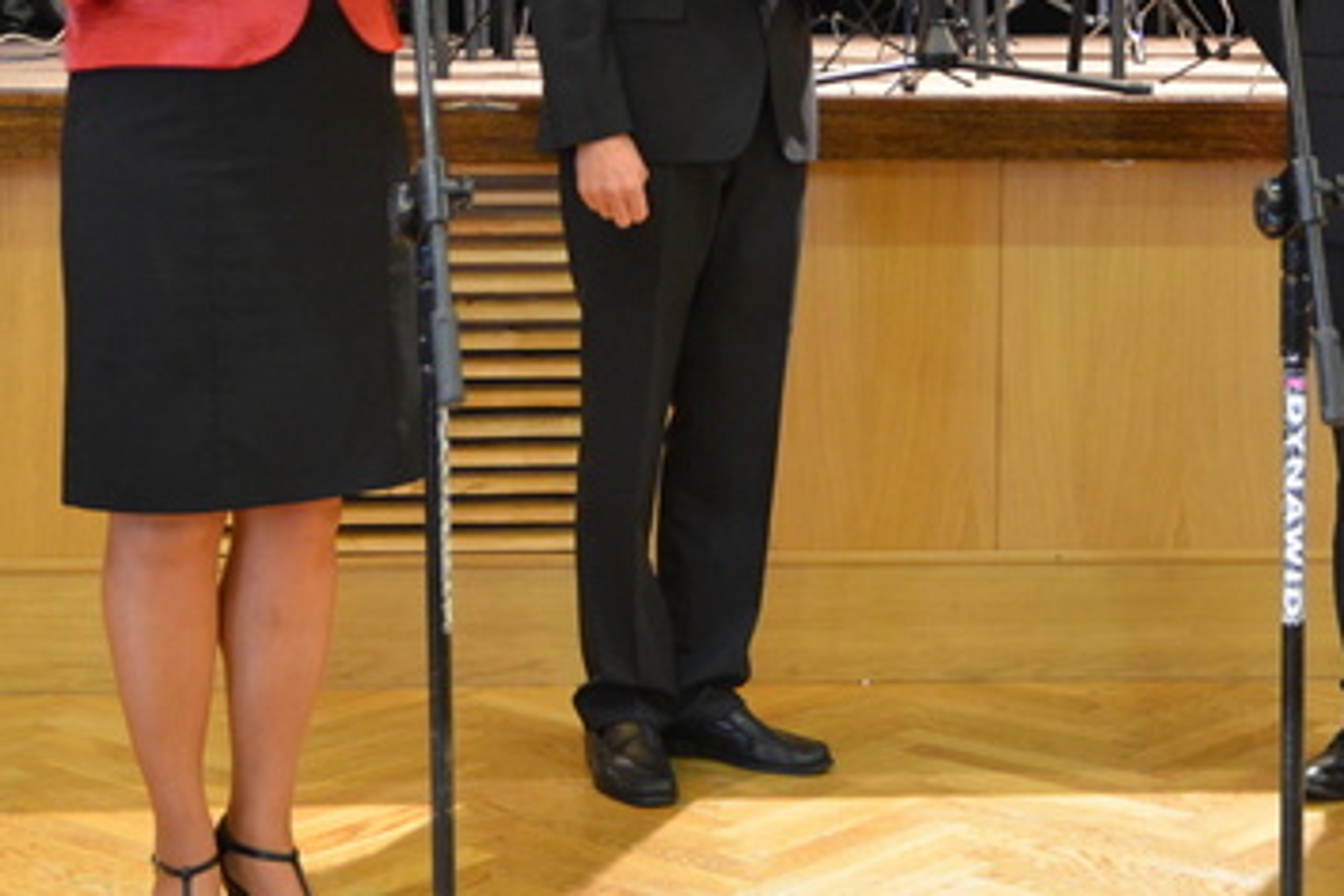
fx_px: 2912
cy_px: 110
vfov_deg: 17.3
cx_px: 672
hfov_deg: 26.0
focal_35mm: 78
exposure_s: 1/40
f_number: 3.2
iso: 1600
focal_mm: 26
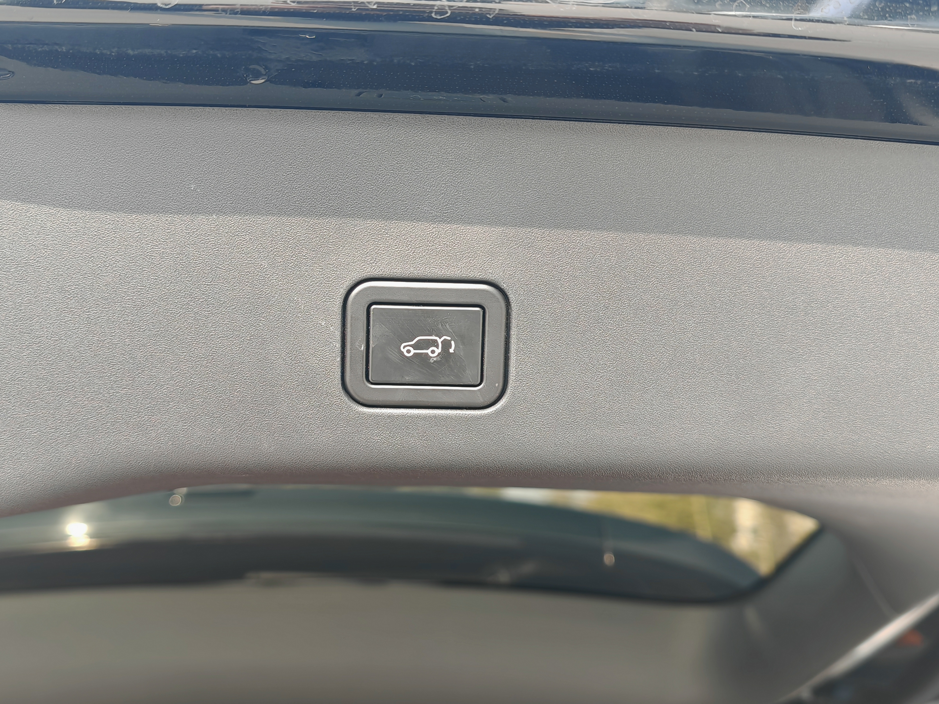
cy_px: 352
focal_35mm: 42
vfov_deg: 34.3
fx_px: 1139
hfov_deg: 44.8
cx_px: 470
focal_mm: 7.62
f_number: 1.6
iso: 125
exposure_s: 1/360
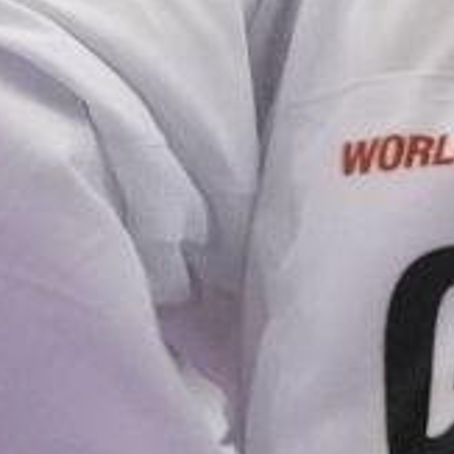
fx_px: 41859
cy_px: -167
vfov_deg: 0.6
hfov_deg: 0.6
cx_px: 2270
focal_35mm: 2821
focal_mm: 200
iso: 2500
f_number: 2.8
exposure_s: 1/1000
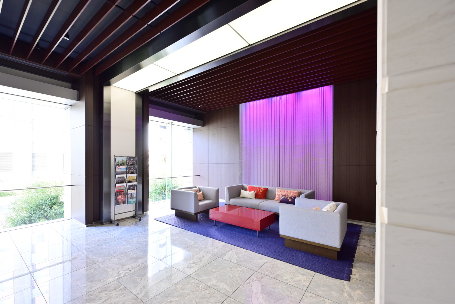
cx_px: 226
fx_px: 190
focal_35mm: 15
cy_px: 162
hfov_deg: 100.4
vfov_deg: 77.2
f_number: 3.5
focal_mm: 14
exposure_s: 1/100
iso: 800
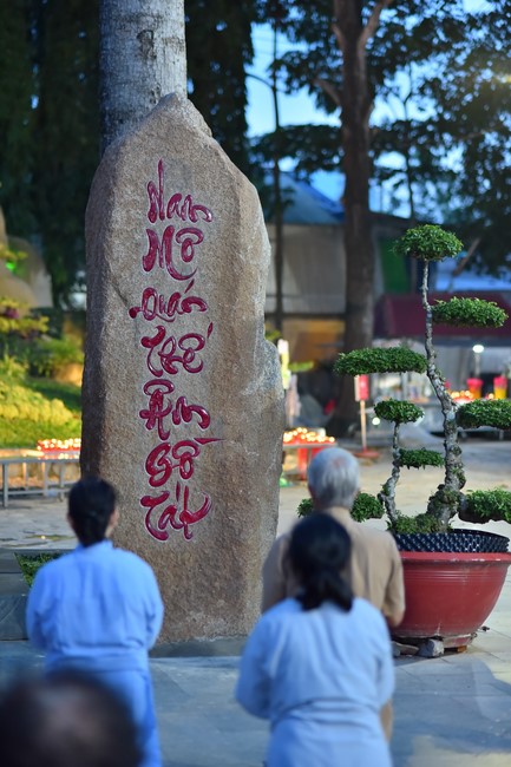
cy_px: 384
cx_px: 256
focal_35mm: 85
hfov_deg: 16.1
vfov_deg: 23.9
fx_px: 1811
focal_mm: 85
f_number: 2.2
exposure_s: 1/100
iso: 1250
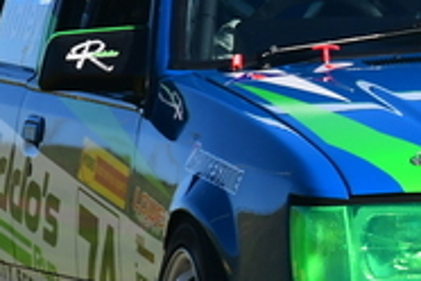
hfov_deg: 0.6
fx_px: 37688
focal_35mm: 3223
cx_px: 516
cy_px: -46
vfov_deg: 0.4
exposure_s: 1/640
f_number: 11
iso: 500
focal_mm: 500
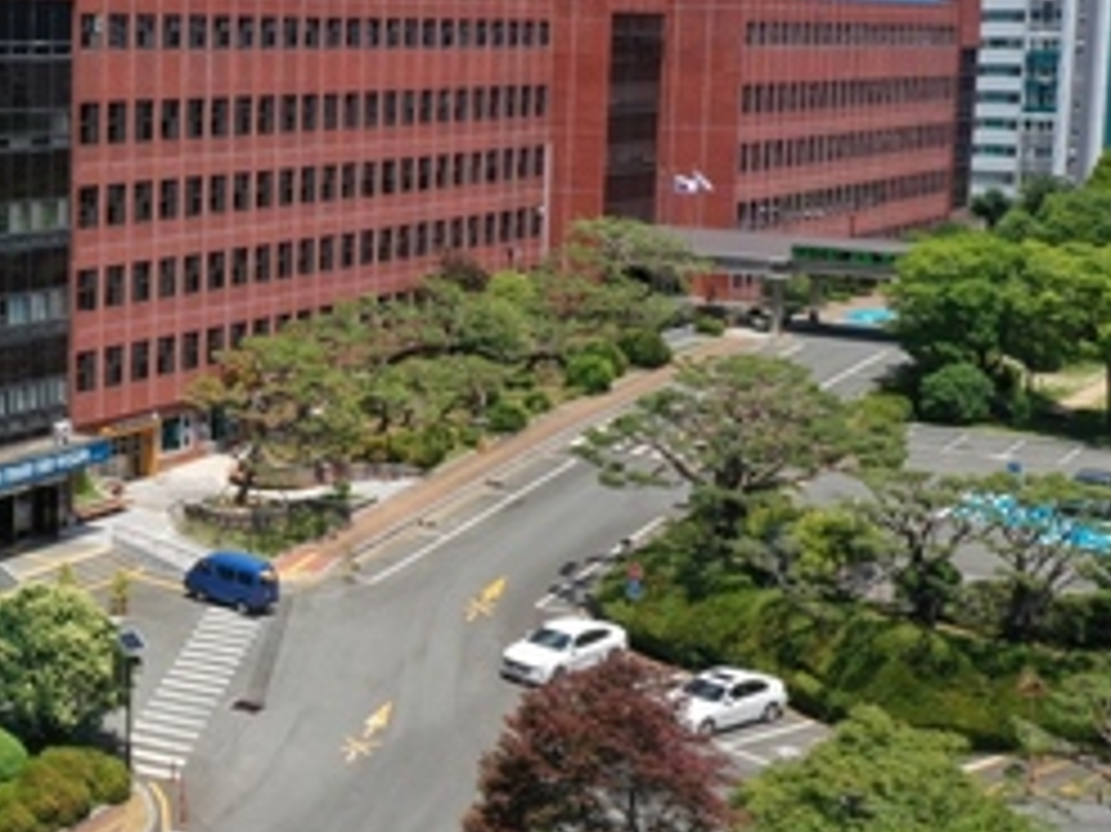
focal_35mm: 60
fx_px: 1925
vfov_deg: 24.3
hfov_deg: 29.3
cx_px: -85
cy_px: 281
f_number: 11
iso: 100
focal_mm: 10.26
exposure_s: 1/120
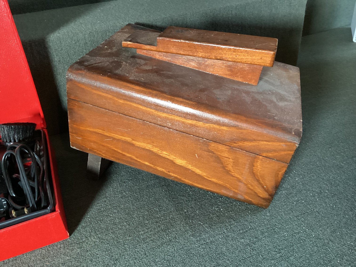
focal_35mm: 31
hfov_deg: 58.3
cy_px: 134
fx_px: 319
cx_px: 178
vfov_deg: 45.4
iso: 400
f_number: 2.4
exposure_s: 1/25
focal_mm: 3.3
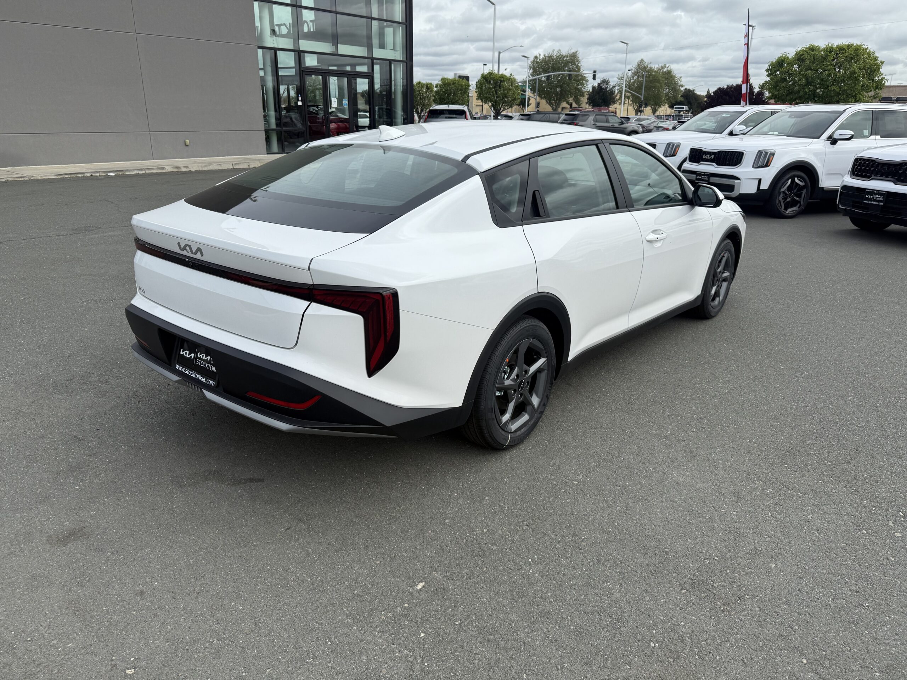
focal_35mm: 24
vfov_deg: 56.8
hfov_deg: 71.6
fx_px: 629
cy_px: 340
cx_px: 454
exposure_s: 1/4405
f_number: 1.78
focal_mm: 6.76
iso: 80
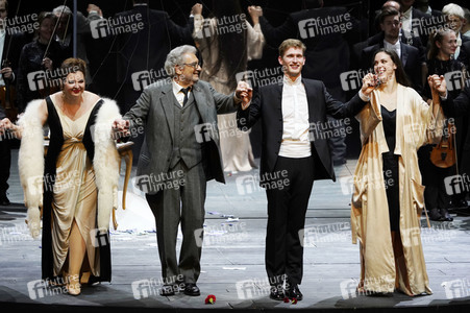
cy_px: 156
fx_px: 2609
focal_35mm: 200
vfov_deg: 6.9
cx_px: 235
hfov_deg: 10.3
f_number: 5.6
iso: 3200
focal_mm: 200
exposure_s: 1/320
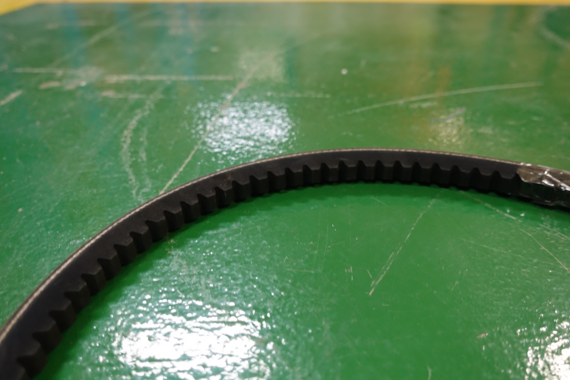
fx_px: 491
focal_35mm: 31
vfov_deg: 42.3
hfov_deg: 60.3
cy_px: 190
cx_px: 285
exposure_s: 1/25
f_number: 2.5
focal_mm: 11.33
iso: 800
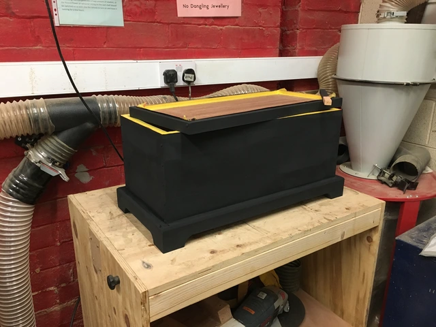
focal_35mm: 29
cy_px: 164
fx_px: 365
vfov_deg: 48.2
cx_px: 218
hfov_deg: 61.7
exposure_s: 1/33
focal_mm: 4.15
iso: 250
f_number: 2.2
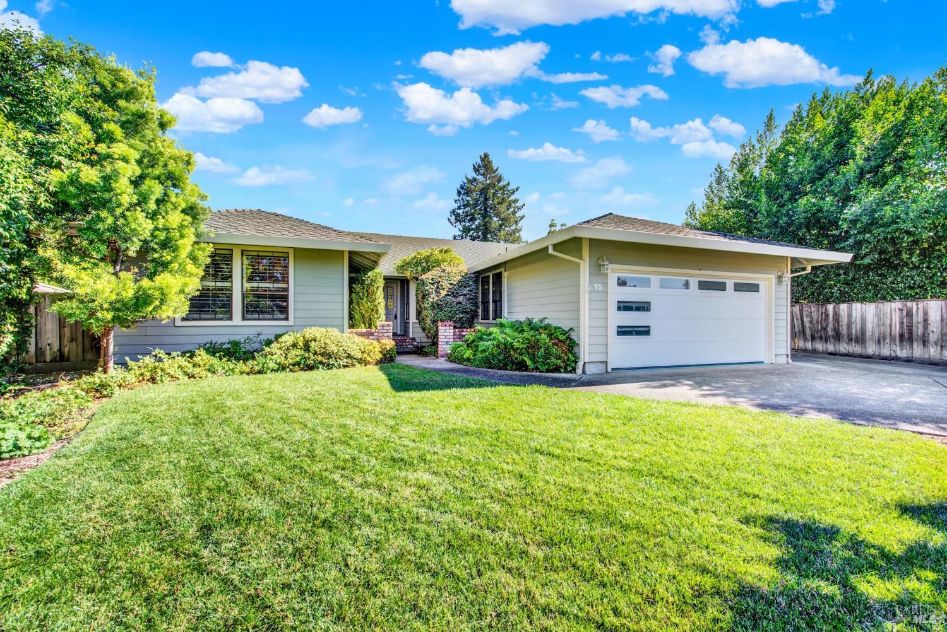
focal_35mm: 14
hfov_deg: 104.2
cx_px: 474
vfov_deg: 81.3
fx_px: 368
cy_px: 316
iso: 100
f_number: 14
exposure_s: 1/40
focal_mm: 14
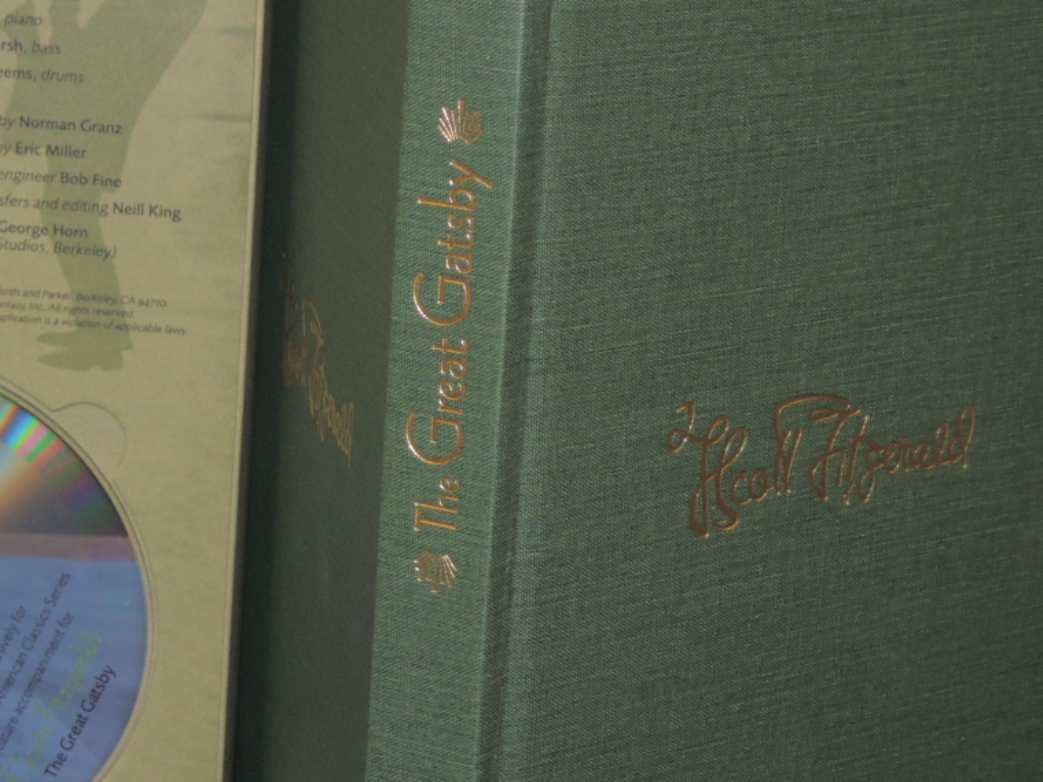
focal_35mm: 116
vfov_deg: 12.8
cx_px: 76
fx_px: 3495
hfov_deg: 16.7
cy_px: 506
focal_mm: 9.9
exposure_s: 1/50
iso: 200
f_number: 4
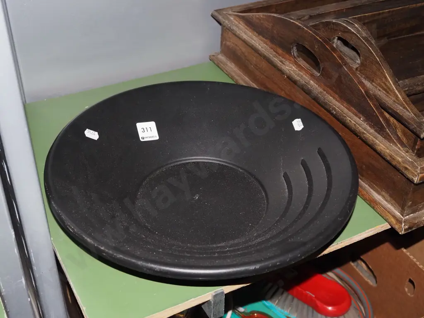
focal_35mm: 48
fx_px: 588
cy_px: 159
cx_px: 212
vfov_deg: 30.3
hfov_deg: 39.7
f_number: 5.6
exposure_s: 1/160
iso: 2500
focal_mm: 24
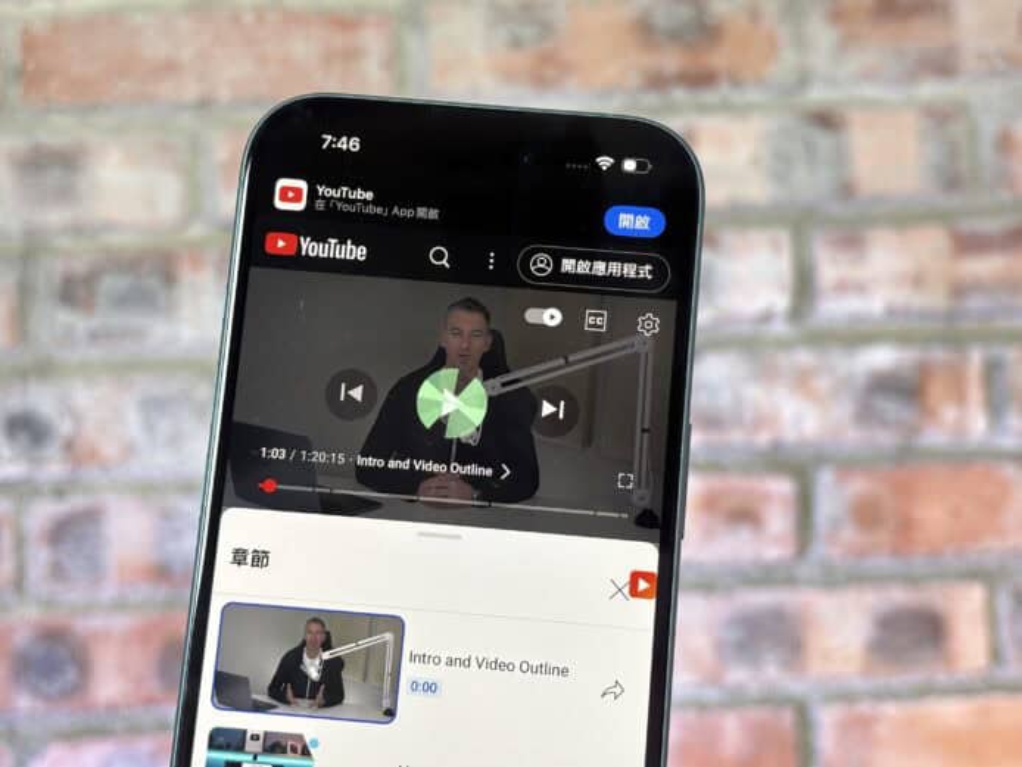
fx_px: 1536
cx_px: 511
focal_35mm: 52
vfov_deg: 28.0
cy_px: 384
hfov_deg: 36.8
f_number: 1.6
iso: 50
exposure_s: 1/60
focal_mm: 6
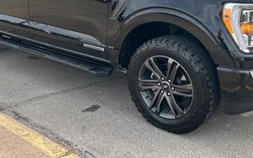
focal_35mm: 44
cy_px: 29
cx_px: 130
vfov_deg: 28.5
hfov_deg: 45.3
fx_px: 303
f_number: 1.5
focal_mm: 5.7
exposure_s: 1/1089
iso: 50
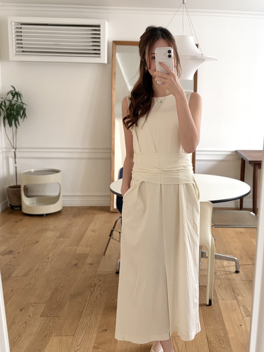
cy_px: 176
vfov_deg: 67.3
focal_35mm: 26
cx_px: 132
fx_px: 264
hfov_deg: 53.1
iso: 125
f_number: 1.6
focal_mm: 5.96
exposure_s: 1/60
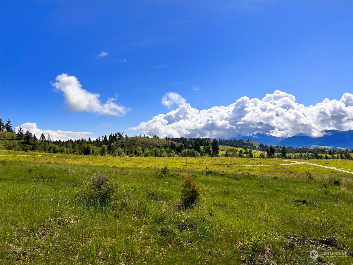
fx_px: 265
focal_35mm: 26
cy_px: 132
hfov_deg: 67.3
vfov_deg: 53.1
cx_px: 176
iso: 50
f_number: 1.5
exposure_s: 1/8696
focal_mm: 5.7
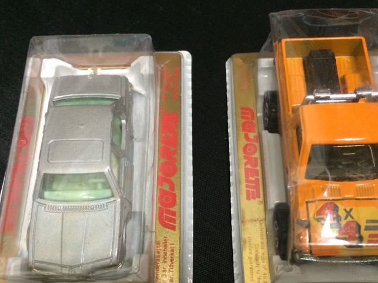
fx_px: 459
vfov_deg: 34.2
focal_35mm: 42
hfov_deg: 44.7
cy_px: 172
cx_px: 212
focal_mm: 4.12
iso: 320
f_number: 2.2
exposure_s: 1/20
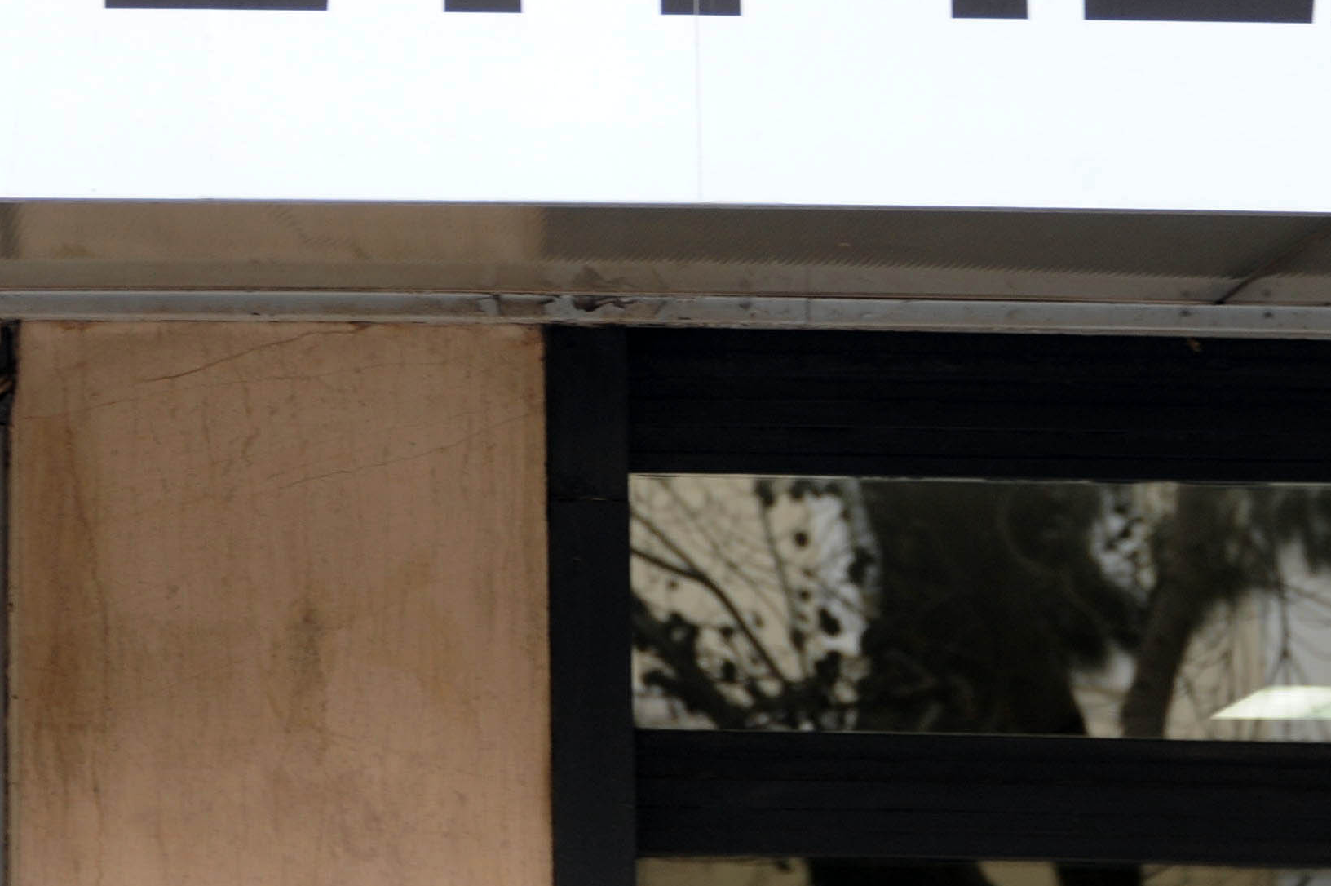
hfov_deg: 7.0
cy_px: -205
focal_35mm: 292
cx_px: 234
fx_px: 10789
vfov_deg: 4.7
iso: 640
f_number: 5.3
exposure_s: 1/100
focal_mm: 112
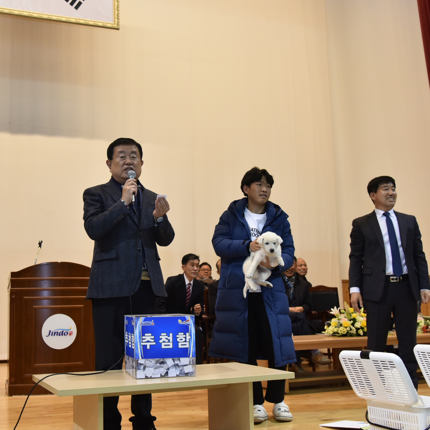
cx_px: 149
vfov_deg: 40.9
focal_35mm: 41
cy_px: 215
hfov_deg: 40.5
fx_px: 576
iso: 1000
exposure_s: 1/125
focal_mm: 32
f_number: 4.5
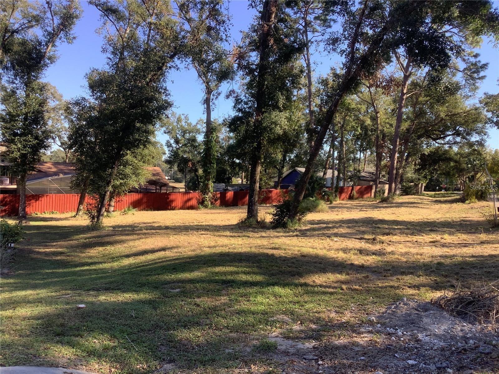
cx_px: 250
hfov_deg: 58.4
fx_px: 447
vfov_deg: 45.4
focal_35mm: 31
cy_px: 187
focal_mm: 3.3
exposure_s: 1/275
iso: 25
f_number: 2.4
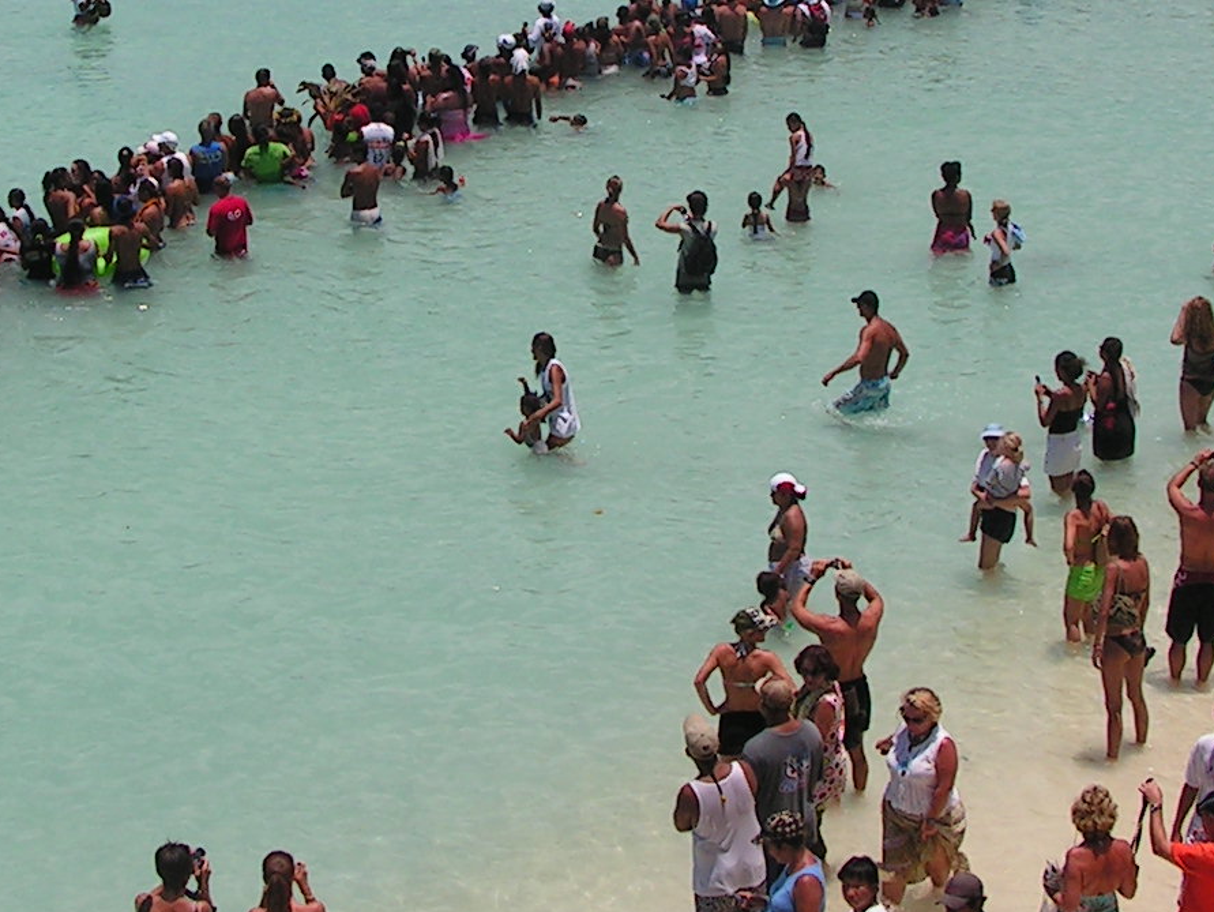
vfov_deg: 17.3
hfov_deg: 23.0
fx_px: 2982
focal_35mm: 85
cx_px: 535
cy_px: 229
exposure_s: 1/1250
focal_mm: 6.2
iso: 64
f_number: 4.8
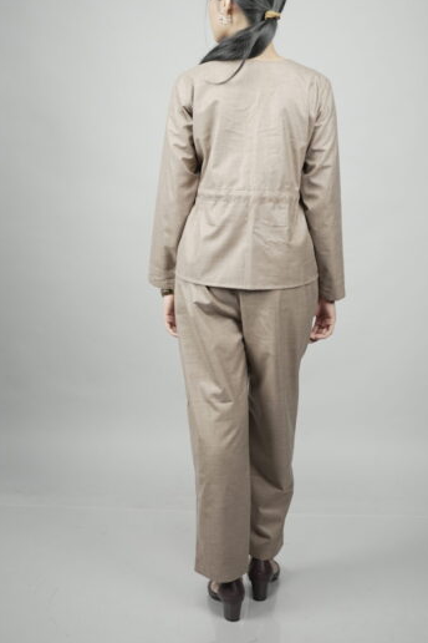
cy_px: 208
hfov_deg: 22.2
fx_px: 1088
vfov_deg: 32.6
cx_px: 240
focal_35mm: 61
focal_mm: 35
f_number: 2
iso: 640
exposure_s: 1/160
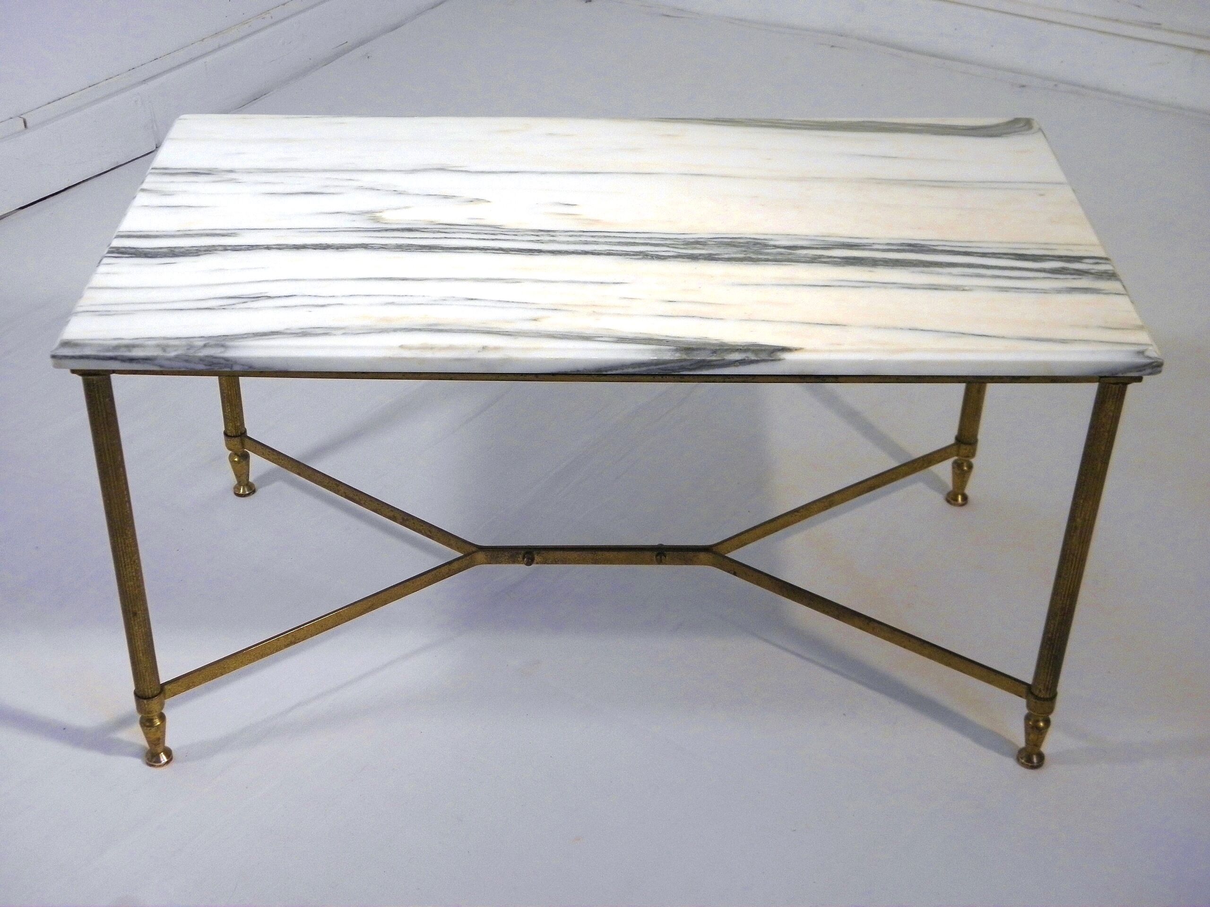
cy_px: 454
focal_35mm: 47
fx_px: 1643
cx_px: 605
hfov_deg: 40.4
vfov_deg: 30.9
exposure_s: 1/40
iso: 200
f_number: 3.9
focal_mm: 8.6
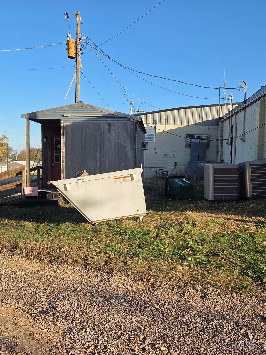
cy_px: 176
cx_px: 138
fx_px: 318
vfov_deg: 58.4
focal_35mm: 31
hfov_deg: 45.4
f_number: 1.8
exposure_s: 1/3345
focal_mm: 5.4
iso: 80
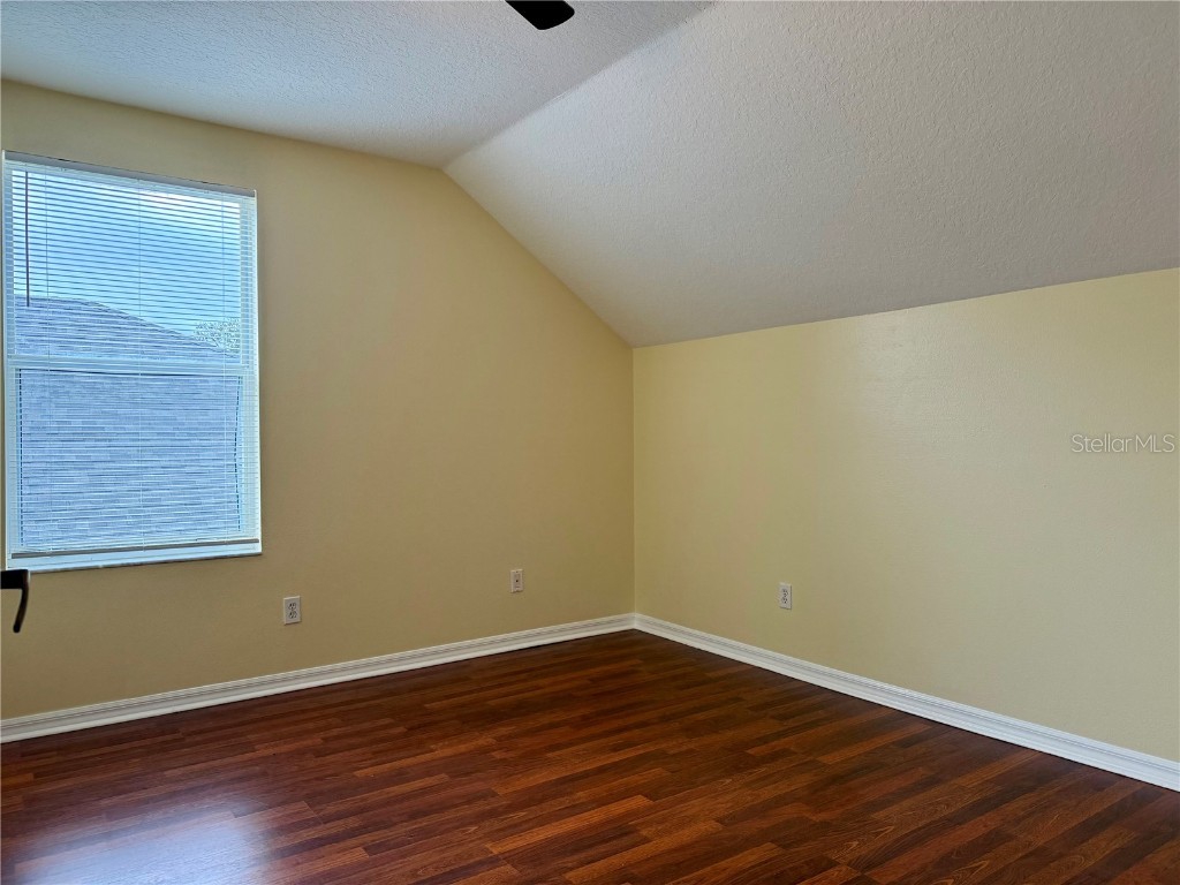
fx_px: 818
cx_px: 590
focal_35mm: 24
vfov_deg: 56.8
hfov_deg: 71.6
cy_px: 442
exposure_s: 1/235
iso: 200
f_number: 1.78
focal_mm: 6.76
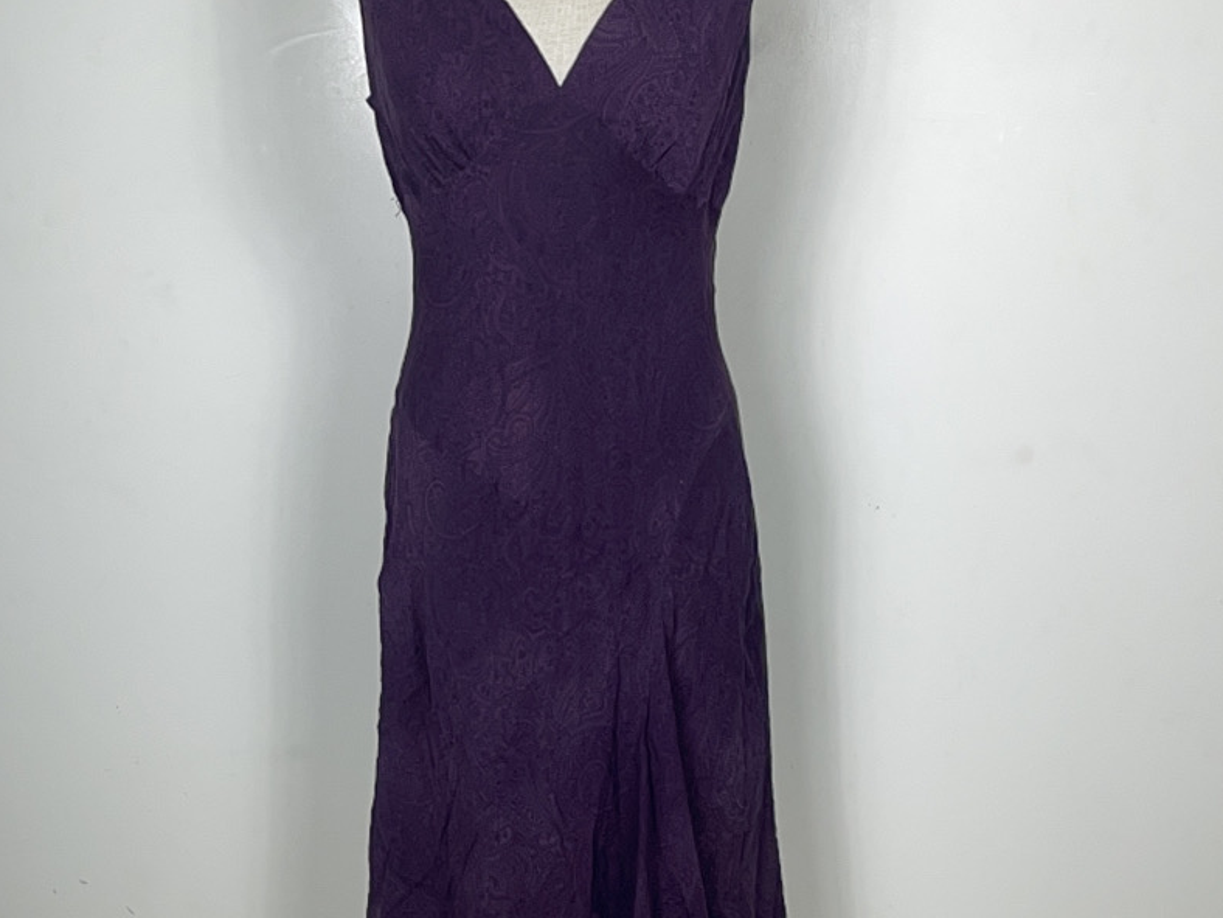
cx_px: 608
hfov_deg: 50.1
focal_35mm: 37
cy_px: 539
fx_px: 1307
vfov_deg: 38.5
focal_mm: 5.1
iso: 32
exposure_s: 1/158
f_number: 1.6
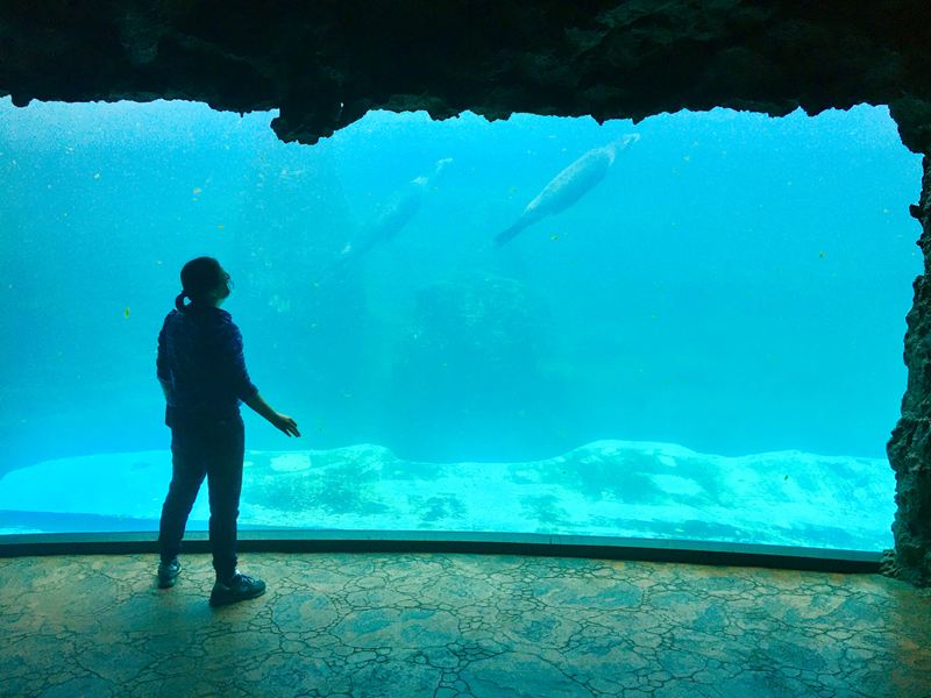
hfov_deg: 61.7
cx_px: 466
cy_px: 349
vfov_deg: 48.2
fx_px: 780
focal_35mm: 29
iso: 25
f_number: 2.2
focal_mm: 4.15
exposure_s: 1/30
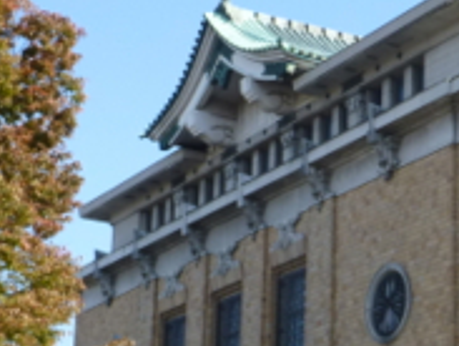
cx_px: 309
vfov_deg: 12.7
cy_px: 237
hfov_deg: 16.8
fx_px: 1554
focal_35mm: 117
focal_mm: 6.9
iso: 100
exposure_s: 1/400
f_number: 3.9
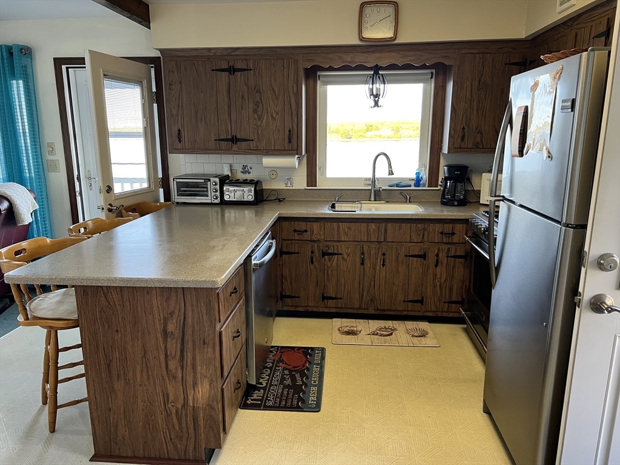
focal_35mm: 26
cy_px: 232
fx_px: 466
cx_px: 310
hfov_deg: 67.3
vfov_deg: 53.1
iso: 80
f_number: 1.5
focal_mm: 5.7
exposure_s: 1/60
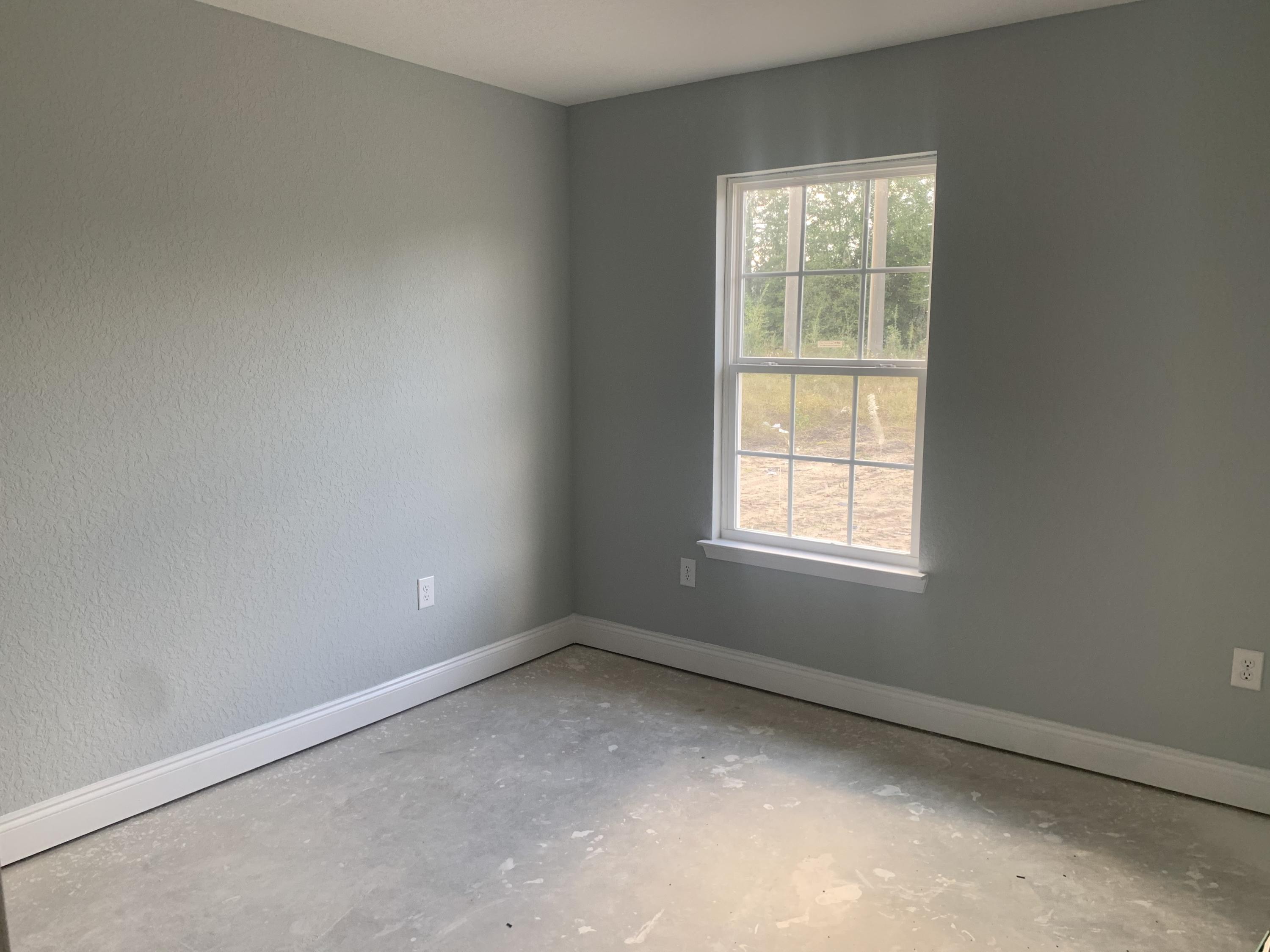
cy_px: 476
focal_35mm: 26
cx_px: 635
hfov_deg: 67.3
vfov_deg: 53.1
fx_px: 954
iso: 100
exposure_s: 1/121
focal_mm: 4.25
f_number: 1.8
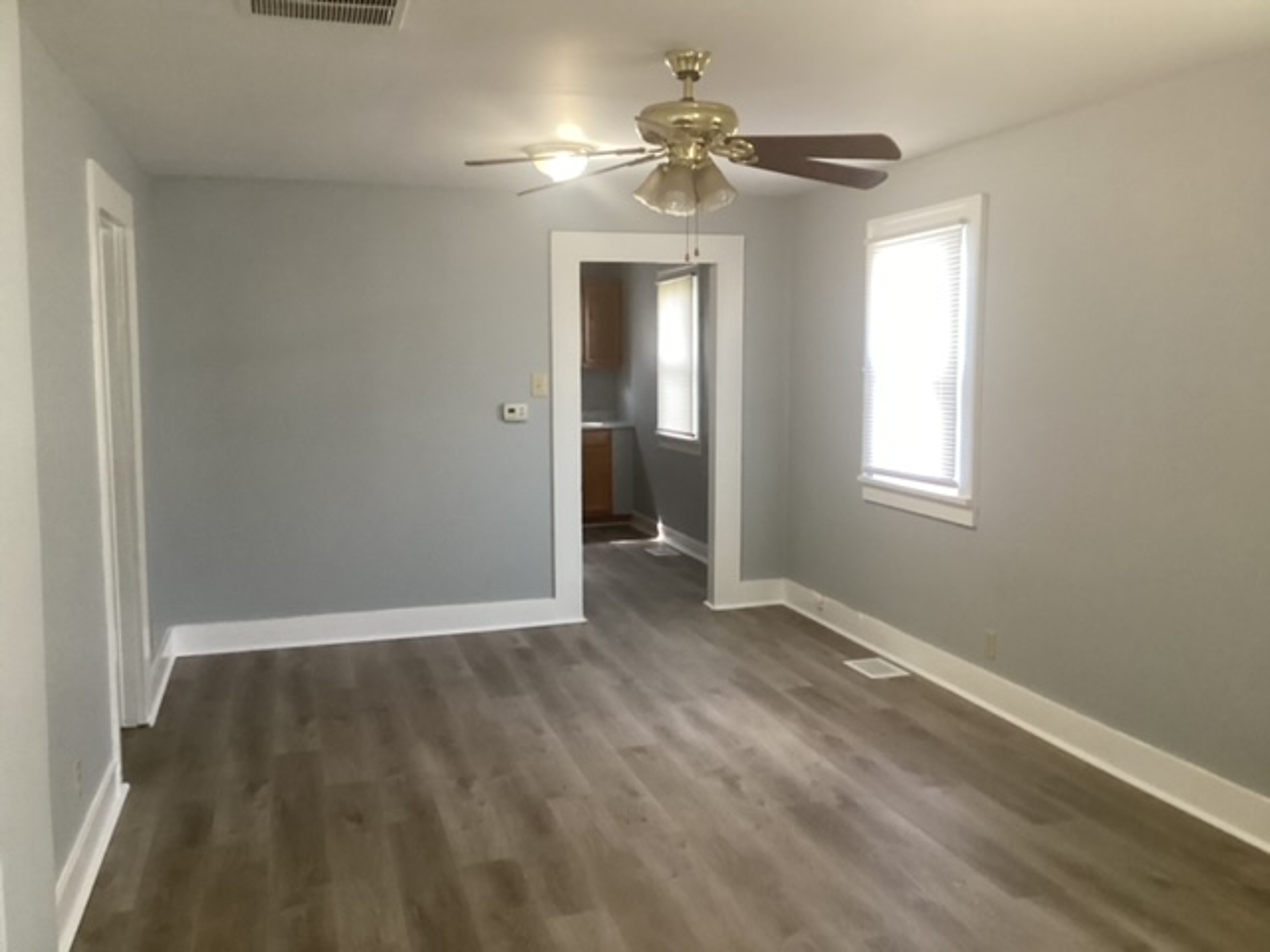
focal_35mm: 31
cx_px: 635
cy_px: 476
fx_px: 1137
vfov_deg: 45.4
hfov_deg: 58.4
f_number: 2.4
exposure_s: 1/50
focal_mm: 3.3
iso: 320
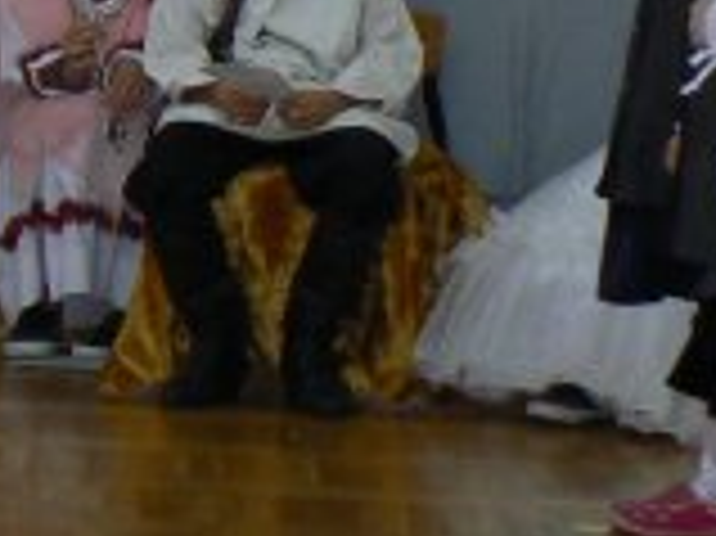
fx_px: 6449
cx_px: -842
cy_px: -95
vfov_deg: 4.7
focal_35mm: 312
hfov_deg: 6.1
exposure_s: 1/30
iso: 125
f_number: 3.2
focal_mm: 10.4
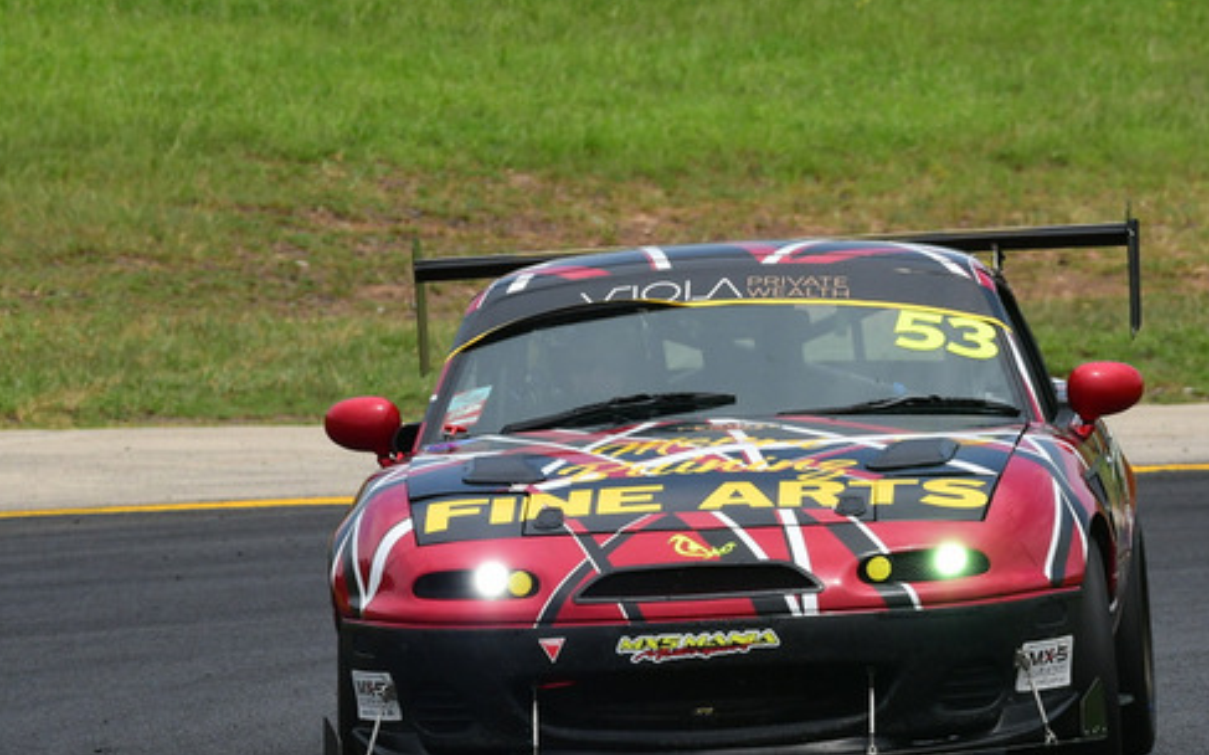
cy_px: 370
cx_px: 894
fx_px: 24012
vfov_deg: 1.8
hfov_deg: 2.9
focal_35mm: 729
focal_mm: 290
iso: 400
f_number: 11
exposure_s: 1/640
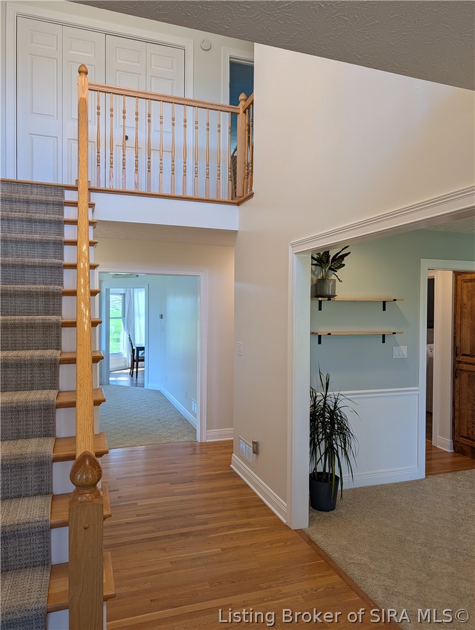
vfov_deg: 71.5
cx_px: 238
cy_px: 315
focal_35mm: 24
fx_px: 438
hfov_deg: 56.9
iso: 16
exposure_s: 1/241
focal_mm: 6.9
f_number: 1.68
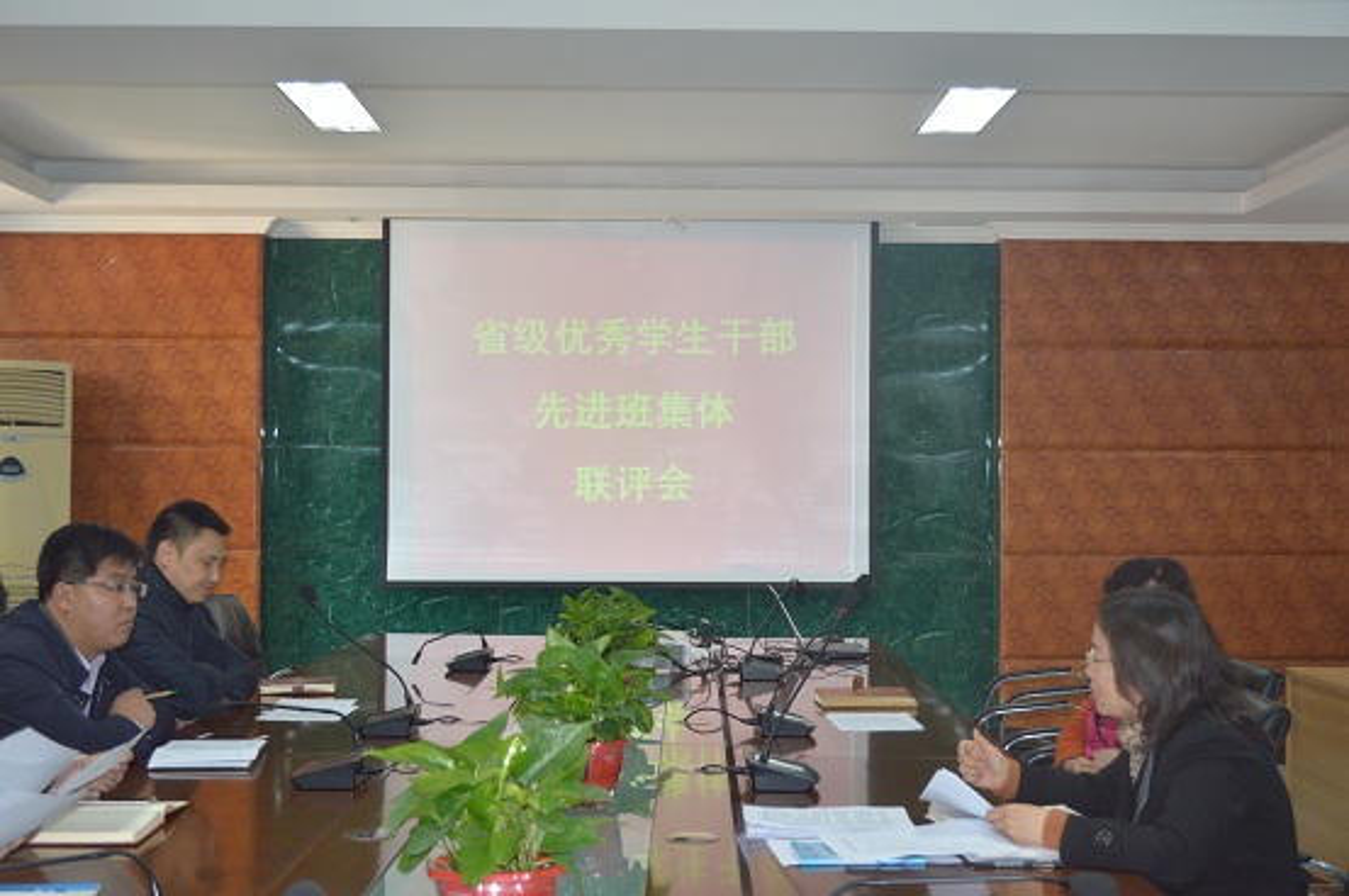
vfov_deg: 28.0
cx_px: 674
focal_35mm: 48
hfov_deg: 41.2
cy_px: 448
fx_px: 1797
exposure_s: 1/30
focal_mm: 32
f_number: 4.8
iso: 400
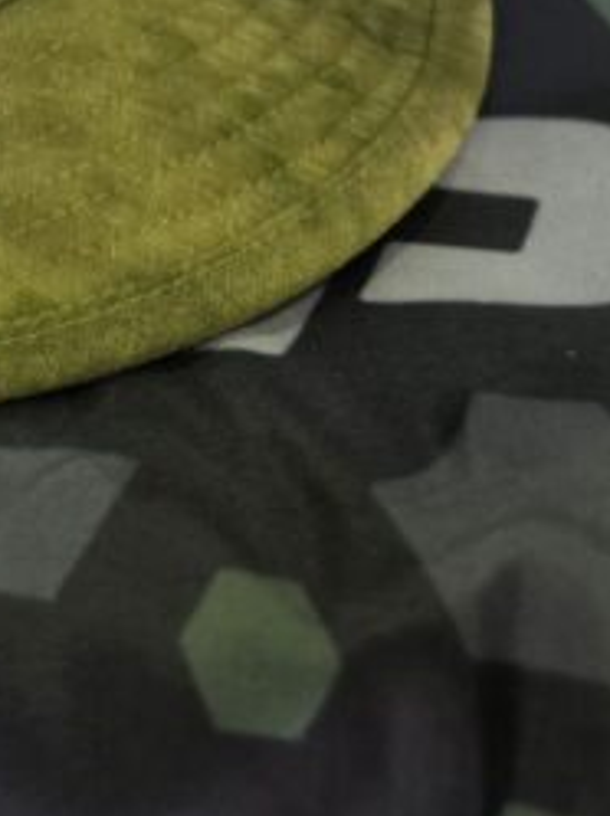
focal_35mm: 74
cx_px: -318
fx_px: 1743
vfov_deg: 21.7
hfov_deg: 17.7
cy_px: -436
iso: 250
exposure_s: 1/120
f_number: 1.7
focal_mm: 6.3
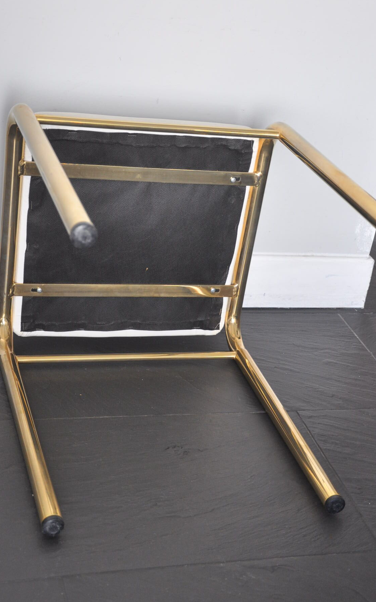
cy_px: 318
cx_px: 198
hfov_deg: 23.1
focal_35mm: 56
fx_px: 918
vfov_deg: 36.3
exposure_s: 1/60
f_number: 4.2
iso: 500
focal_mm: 34
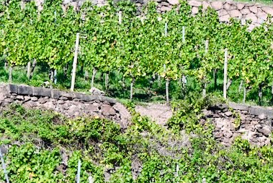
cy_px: 75
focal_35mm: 580
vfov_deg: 2.4
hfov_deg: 3.6
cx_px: 147
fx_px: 4400
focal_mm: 200
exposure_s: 1/500
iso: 320
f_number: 6.3
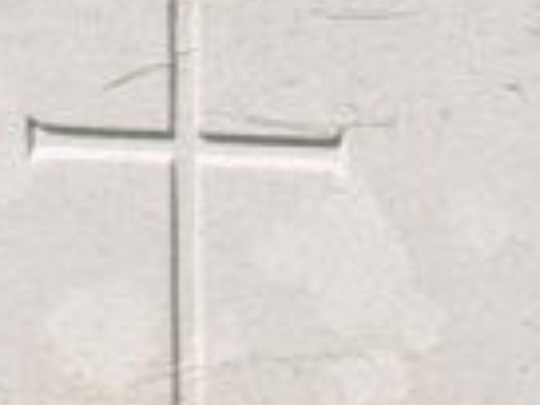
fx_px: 3104
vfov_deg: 7.4
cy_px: -179
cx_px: -8
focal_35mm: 199
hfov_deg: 9.9
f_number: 5.8
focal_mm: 6.7
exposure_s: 1/575
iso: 70
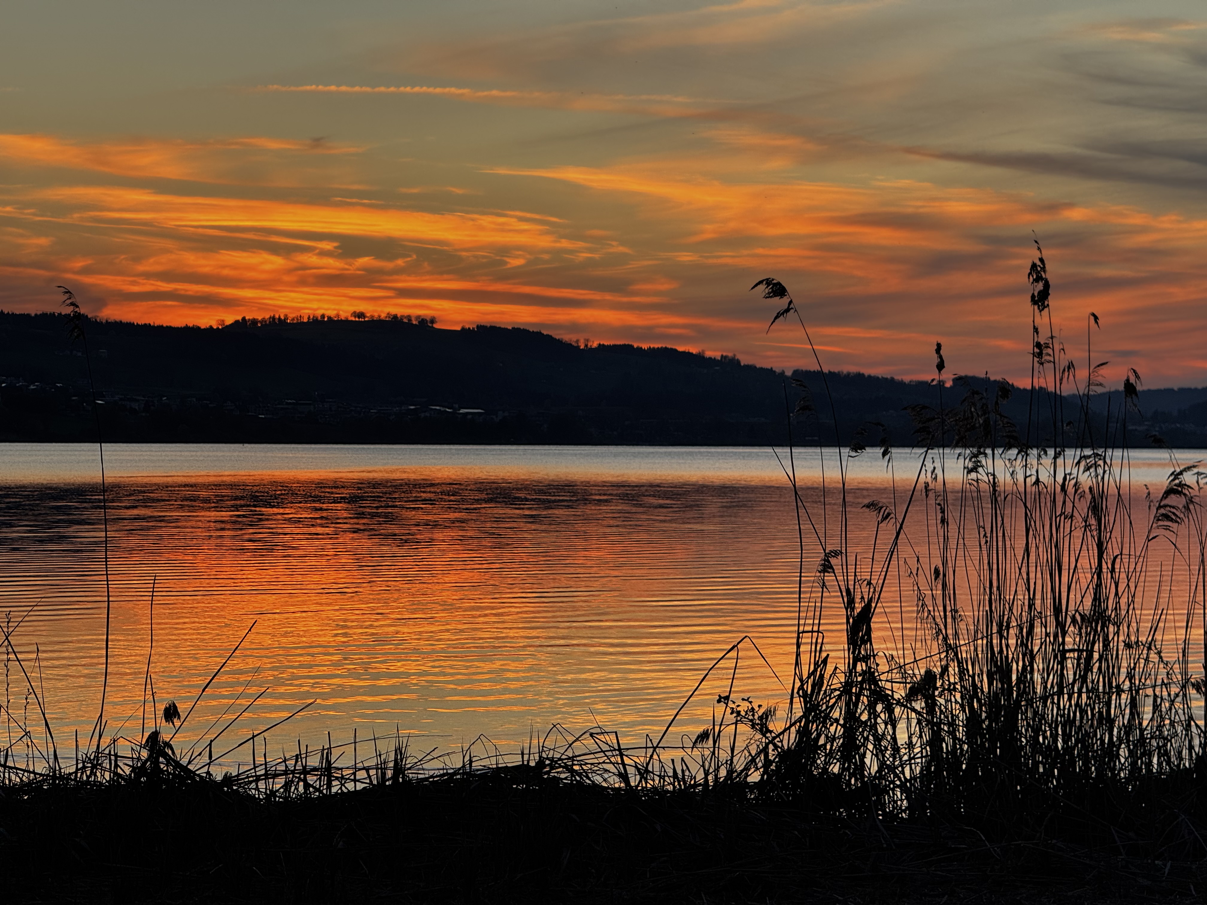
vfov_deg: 12.3
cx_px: 604
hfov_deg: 16.4
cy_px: 452
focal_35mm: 120
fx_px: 4184
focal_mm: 15.66
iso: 50
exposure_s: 1/273
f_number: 2.8
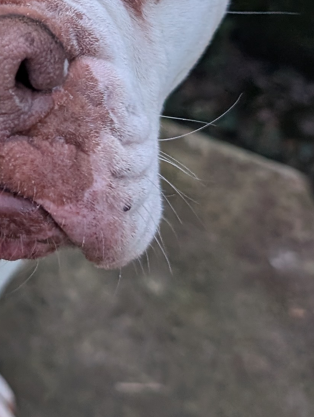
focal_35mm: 89
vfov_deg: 21.6
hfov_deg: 15.1
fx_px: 1074
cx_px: -193
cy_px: 69
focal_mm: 6.9
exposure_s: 1/510
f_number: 1.68
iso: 527
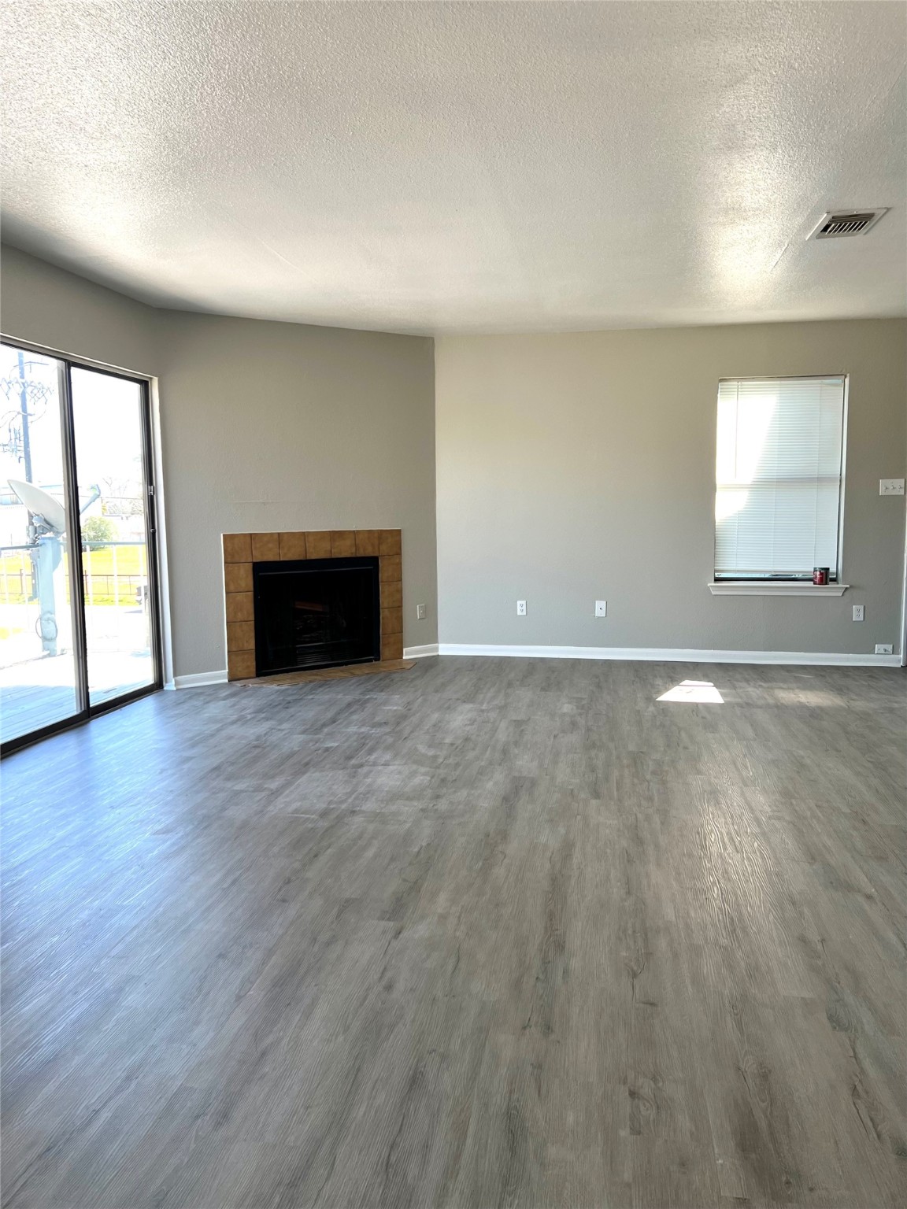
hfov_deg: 53.1
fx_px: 908
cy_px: 604
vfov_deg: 67.3
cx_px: 454
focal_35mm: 26
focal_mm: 5.7
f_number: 1.5
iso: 40
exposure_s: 1/177
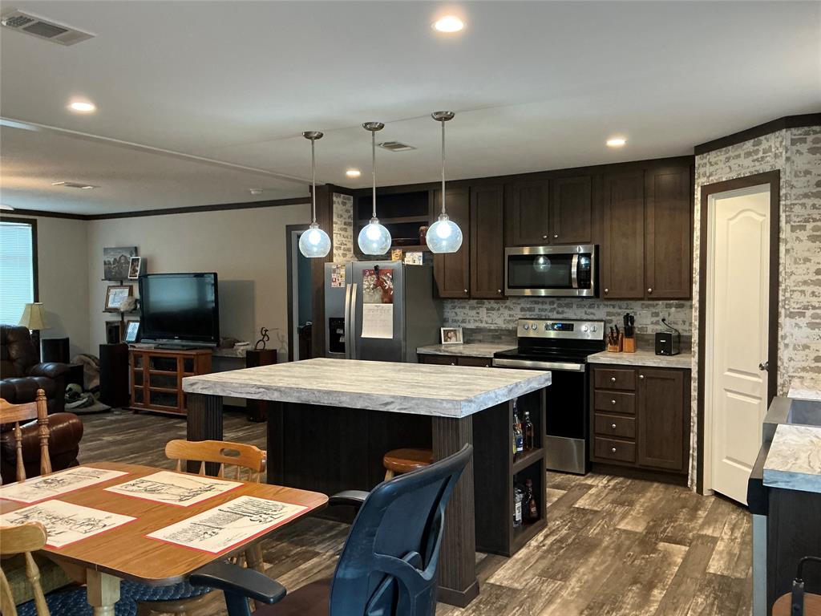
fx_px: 664
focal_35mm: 28
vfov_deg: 49.7
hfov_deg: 63.4
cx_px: 410
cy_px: 308
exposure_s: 1/60
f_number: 1.8
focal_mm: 3
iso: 250
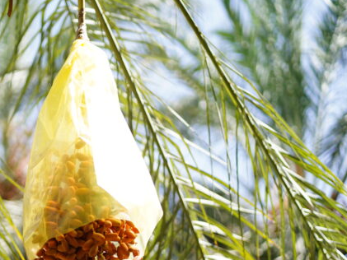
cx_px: 105
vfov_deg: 9.9
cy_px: 188
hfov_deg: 13.2
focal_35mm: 149
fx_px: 1494
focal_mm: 85
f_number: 1.8
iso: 100
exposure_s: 1/1250
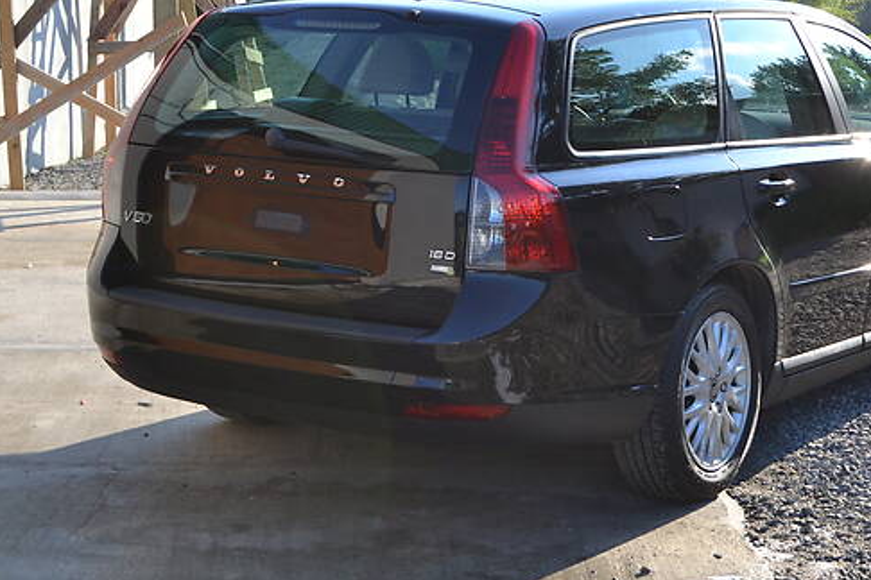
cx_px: 568
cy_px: 160
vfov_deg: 18.3
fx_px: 1790
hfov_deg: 27.2
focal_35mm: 74
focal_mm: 30
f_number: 5.6
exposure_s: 1/125
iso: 100
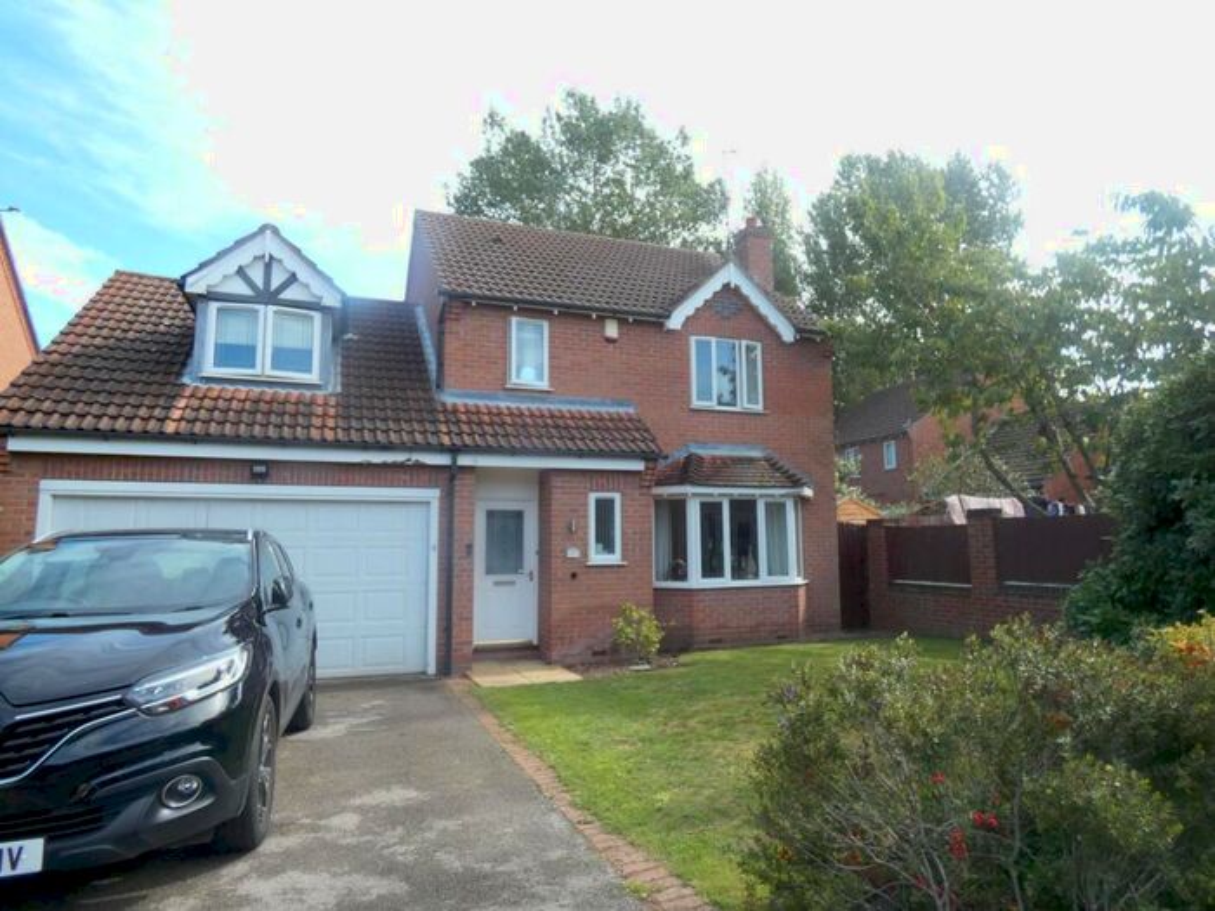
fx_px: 702
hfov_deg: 81.7
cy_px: 456
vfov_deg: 66.0
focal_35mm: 20
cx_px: 608
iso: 80
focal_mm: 3.6
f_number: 2.8
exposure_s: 1/400
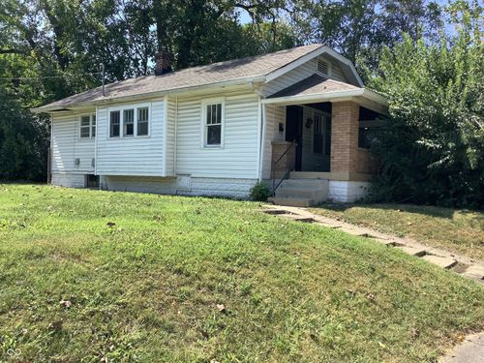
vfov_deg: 45.4
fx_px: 433
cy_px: 182
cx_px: 242
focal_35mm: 31
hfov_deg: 58.4
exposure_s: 1/554
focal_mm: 3.3
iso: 25
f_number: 2.4
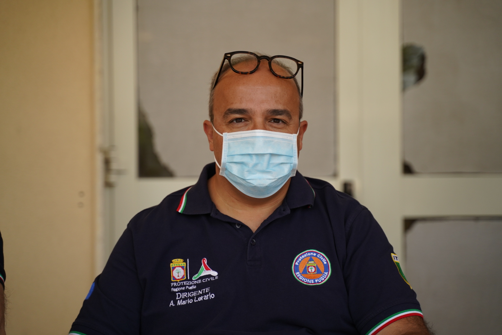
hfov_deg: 27.0
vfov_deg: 18.2
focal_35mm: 75
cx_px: 251
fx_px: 1047
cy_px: 168
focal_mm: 75
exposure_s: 1/2000
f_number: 2.8
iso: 640
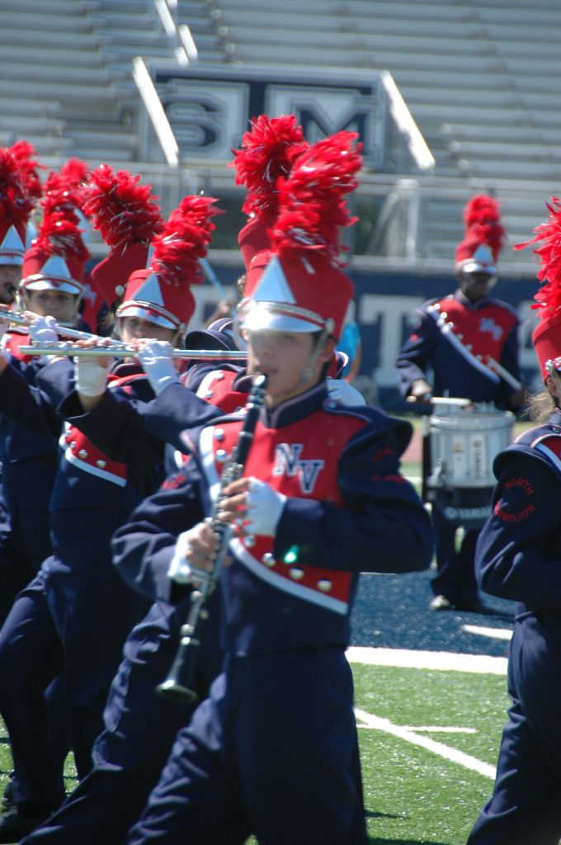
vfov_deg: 6.9
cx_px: 280
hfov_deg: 4.6
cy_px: 422
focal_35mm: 300
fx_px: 7031
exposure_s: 1/320
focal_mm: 200
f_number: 5.6
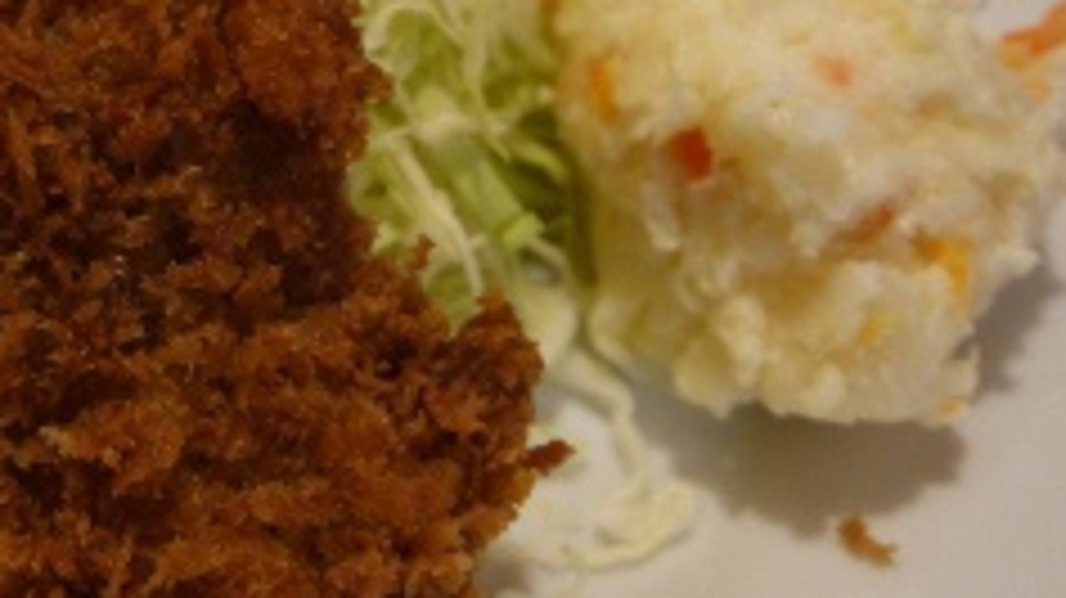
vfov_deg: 17.2
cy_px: 198
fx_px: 1978
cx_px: 121
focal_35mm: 70
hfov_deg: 29.0
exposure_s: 1/60
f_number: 4.1
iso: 1250
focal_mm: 17
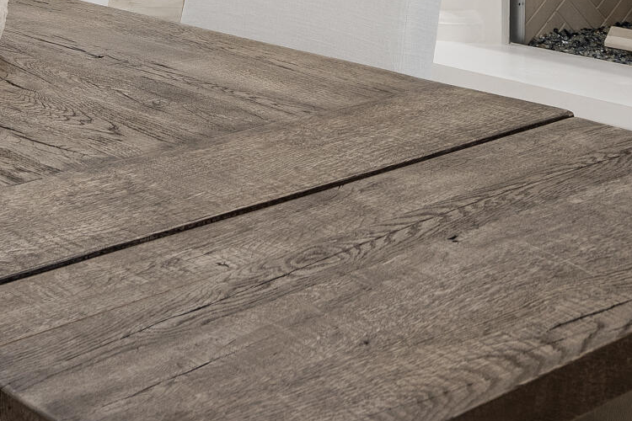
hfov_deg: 25.2
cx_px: 199
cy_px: -248
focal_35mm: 80
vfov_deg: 15.5
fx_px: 1404
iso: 125
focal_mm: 20
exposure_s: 1/3
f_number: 7.1
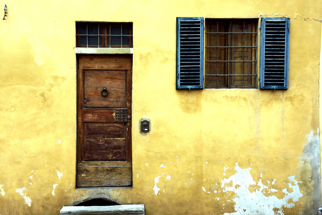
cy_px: 108
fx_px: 537
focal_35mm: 60
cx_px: 161
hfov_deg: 33.4
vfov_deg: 22.6
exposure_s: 1/60
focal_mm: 40
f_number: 8
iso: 125
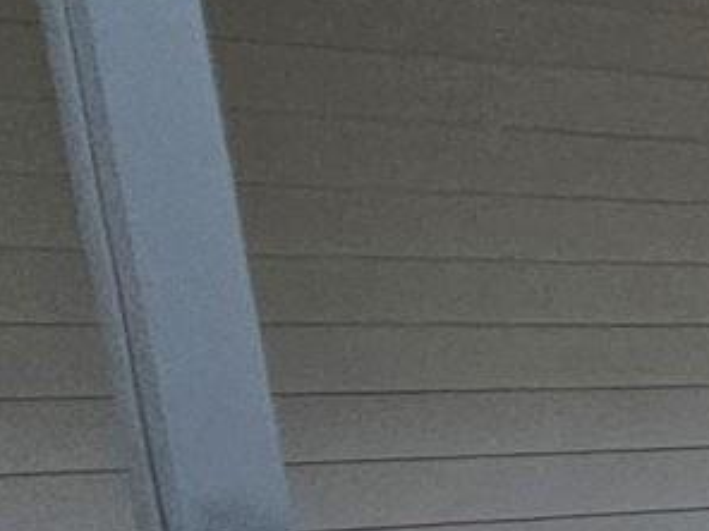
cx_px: 2163
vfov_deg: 15.6
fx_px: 1843
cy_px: 696
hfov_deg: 11.3
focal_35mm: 90
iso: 50
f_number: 2.2
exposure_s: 1/1176
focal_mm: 2.2
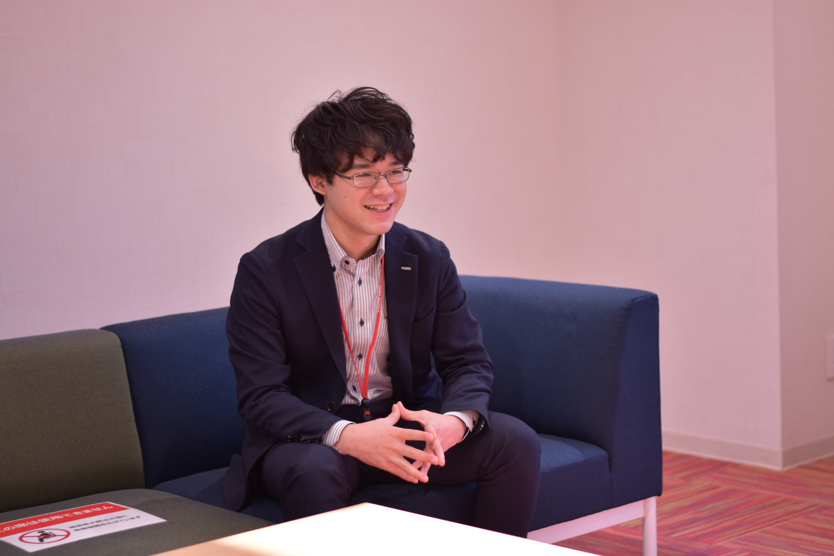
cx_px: 417
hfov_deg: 27.0
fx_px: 1737
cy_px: 278
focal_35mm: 75
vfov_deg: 18.2
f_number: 1.8
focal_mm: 50
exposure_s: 1/200
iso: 200
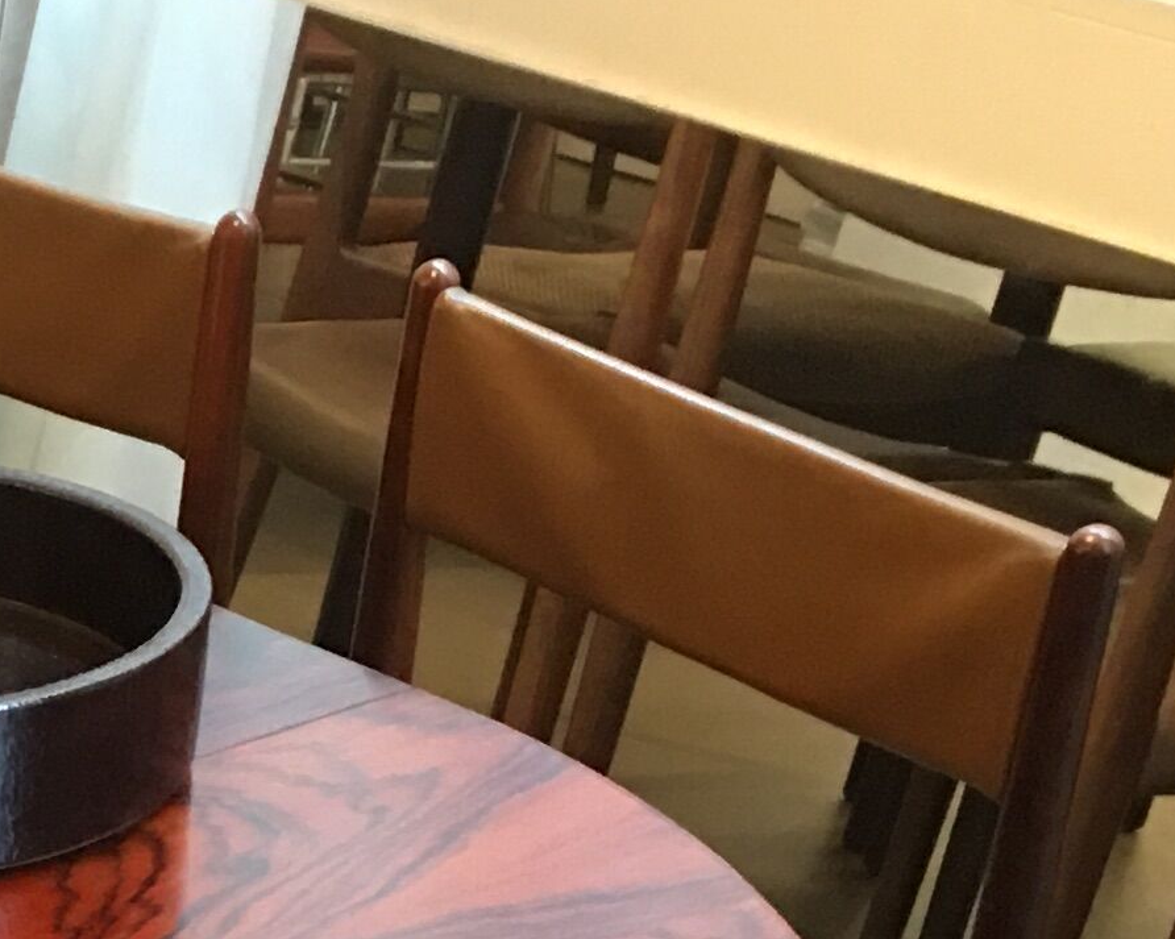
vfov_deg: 11.3
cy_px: 1646
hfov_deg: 13.9
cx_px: -681
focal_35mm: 128
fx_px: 4450
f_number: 2.2
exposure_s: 1/10
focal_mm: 4.15
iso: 100
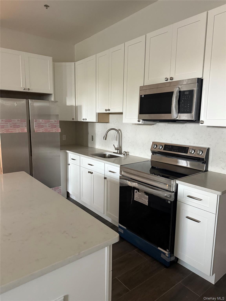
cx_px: 113
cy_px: 150
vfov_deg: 71.6
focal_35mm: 24
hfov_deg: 56.8
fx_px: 209
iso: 640
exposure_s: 1/40
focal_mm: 6.76
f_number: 1.78
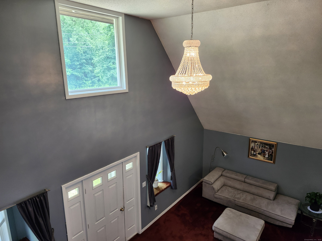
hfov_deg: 73.9
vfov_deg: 58.9
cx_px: 161
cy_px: 120
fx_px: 214
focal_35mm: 23
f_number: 1.8
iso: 320
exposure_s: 1/120
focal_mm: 5.54
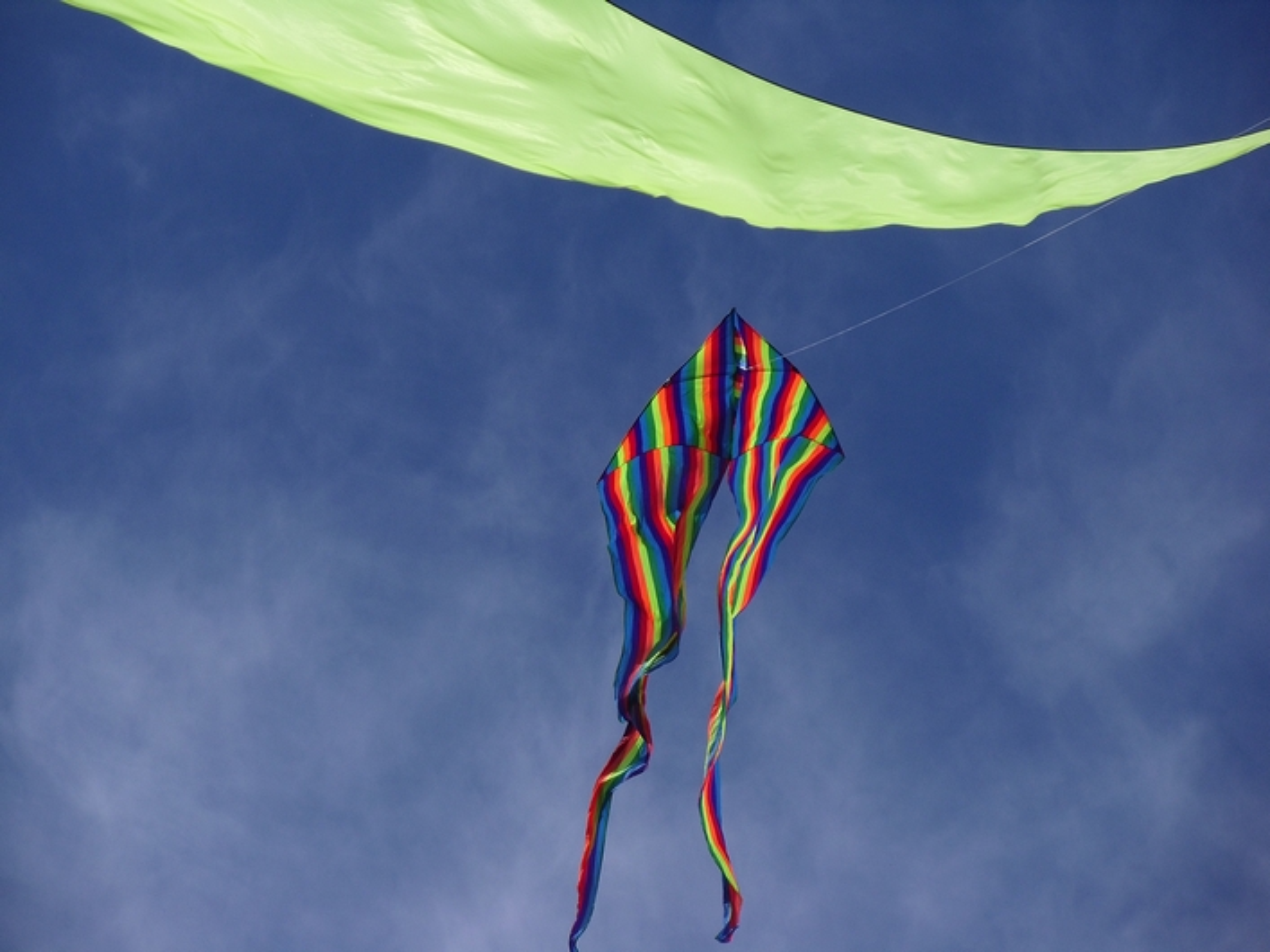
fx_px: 5392
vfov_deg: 10.1
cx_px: 635
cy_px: 476
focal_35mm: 147
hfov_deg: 13.4
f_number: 5.1
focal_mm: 26.6
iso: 80
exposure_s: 1/861
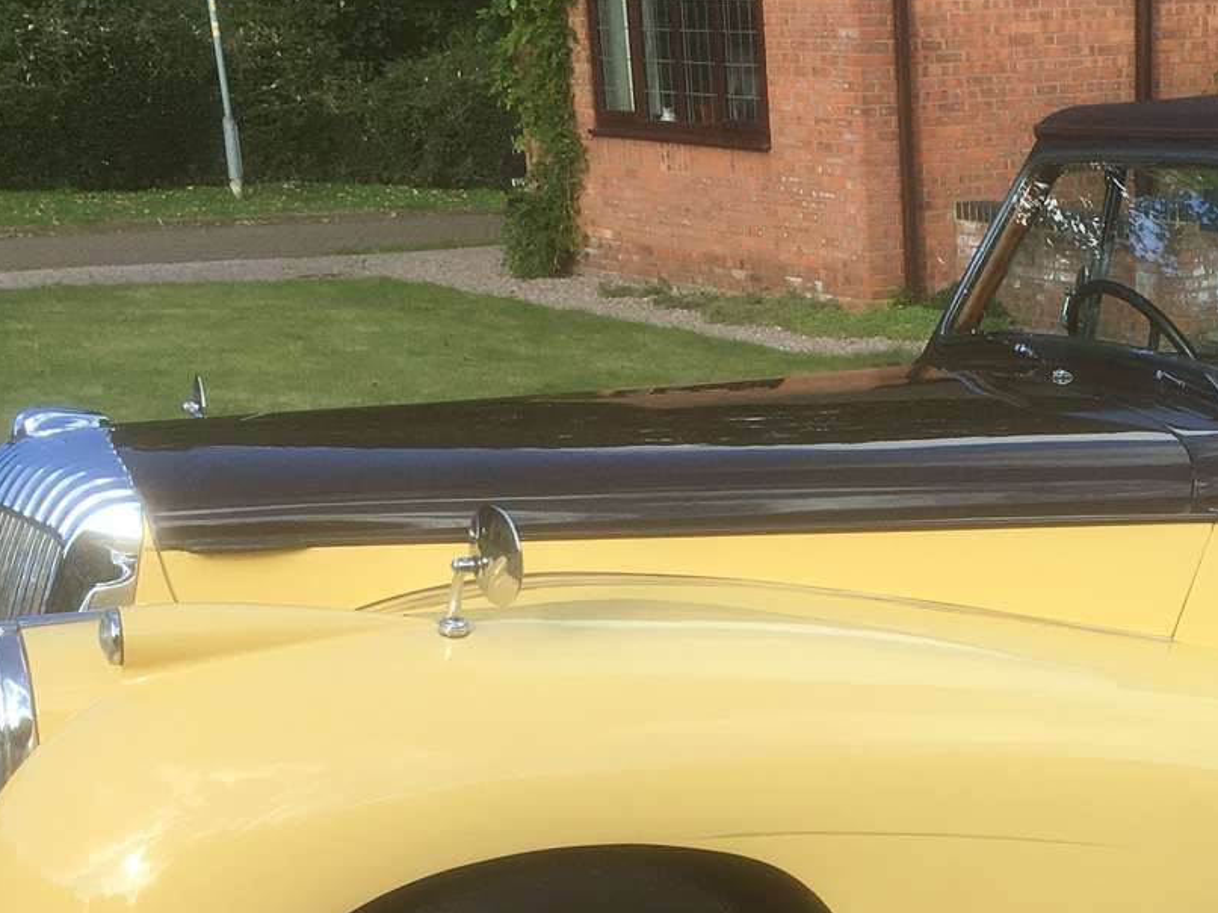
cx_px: 1117
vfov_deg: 20.0
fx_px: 2533
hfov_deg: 26.1
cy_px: 851
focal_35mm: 72
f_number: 2.2
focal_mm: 4.15
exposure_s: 1/605
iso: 25
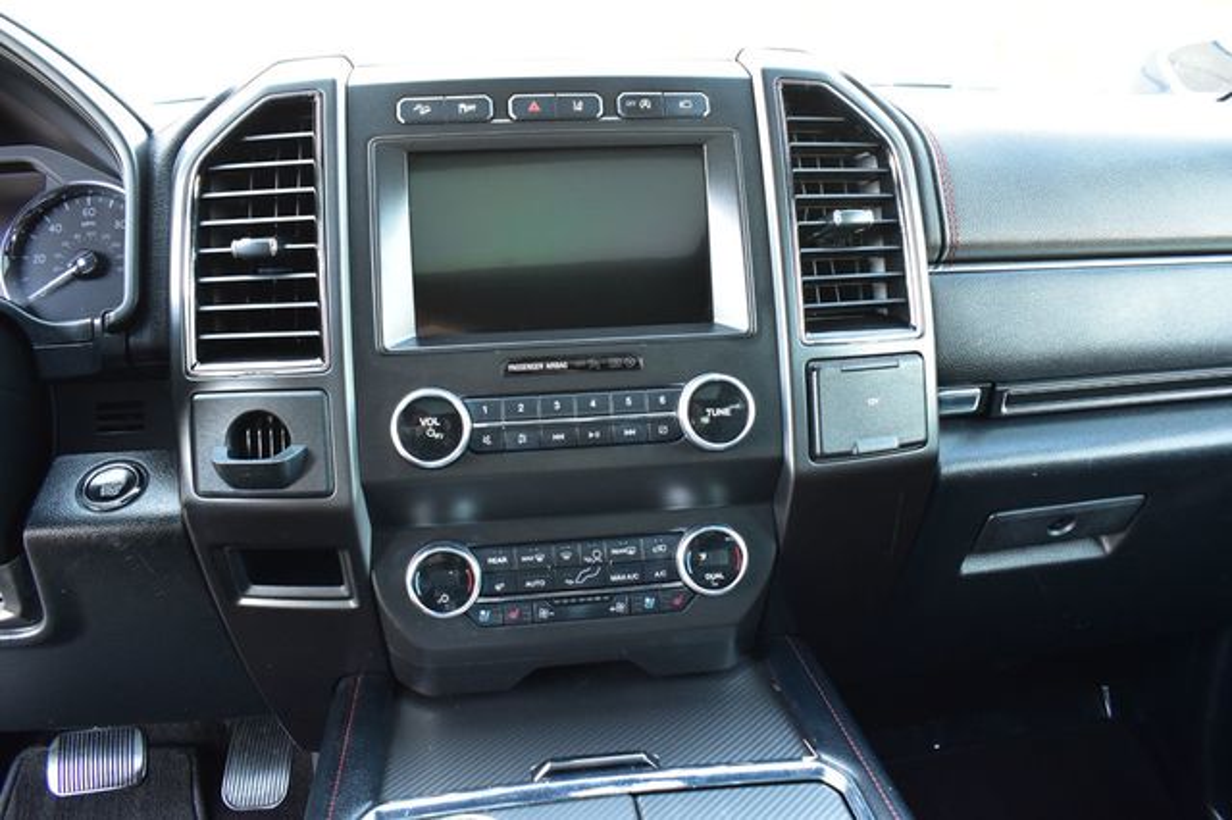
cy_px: 410
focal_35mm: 27
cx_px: 616
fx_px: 923
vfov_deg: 47.9
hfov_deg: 67.4
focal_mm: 18
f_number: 6.3
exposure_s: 1/15
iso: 1400
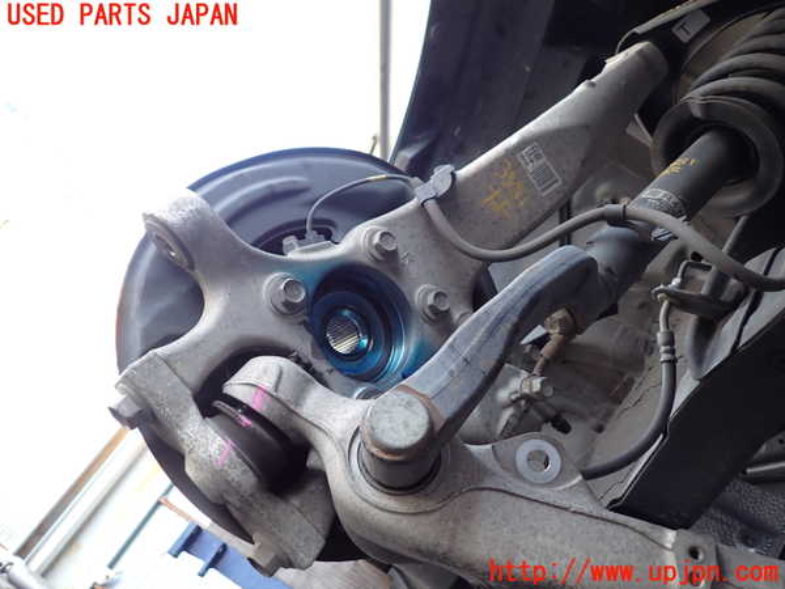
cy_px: 294
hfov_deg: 69.4
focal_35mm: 25
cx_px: 392
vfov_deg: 54.9
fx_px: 567
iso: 100
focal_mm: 4.5
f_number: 2
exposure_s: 1/80
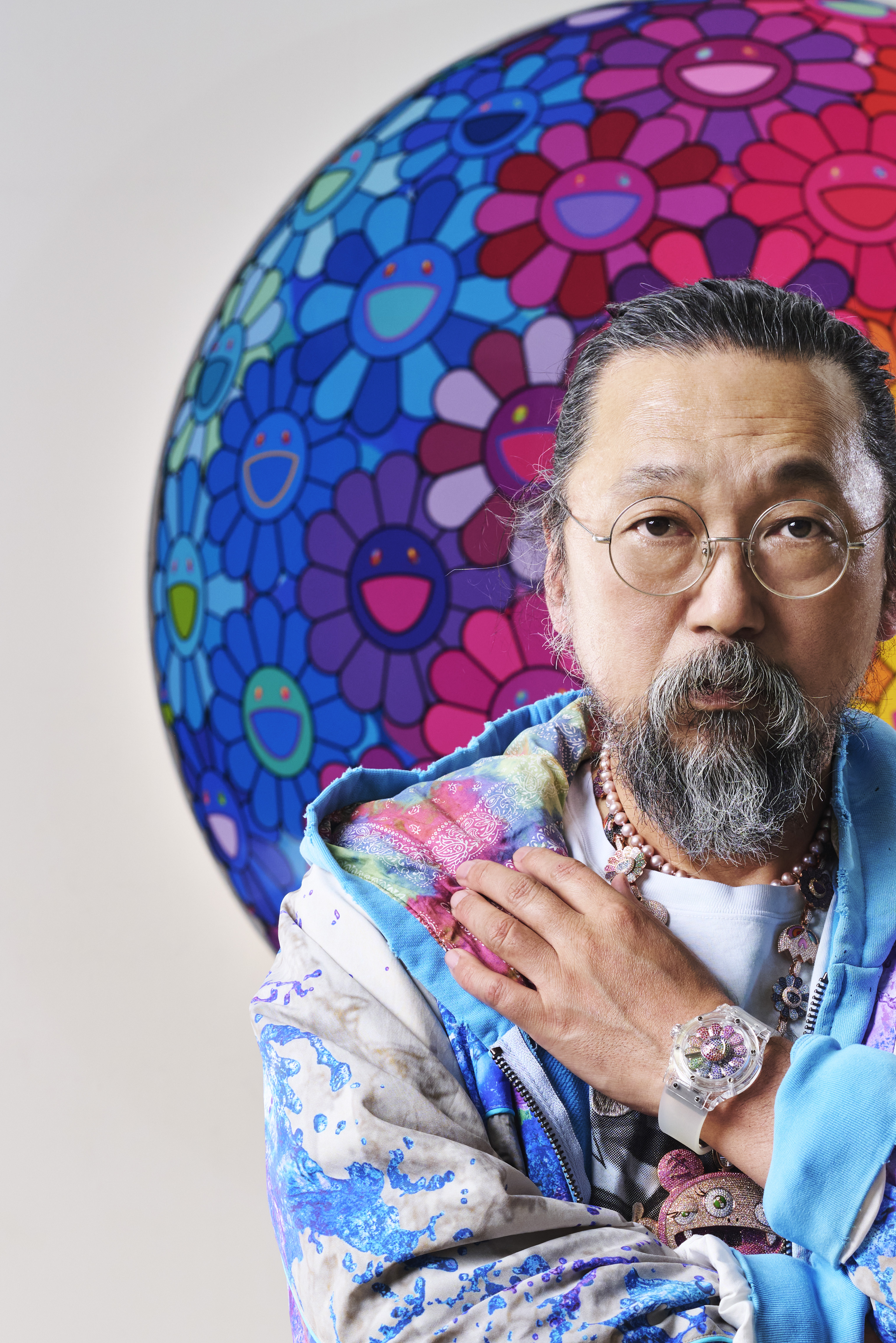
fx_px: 3360
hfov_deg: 15.1
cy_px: 1163
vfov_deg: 22.2
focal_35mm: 90
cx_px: 691
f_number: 8
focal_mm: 50
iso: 400
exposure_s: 1/200
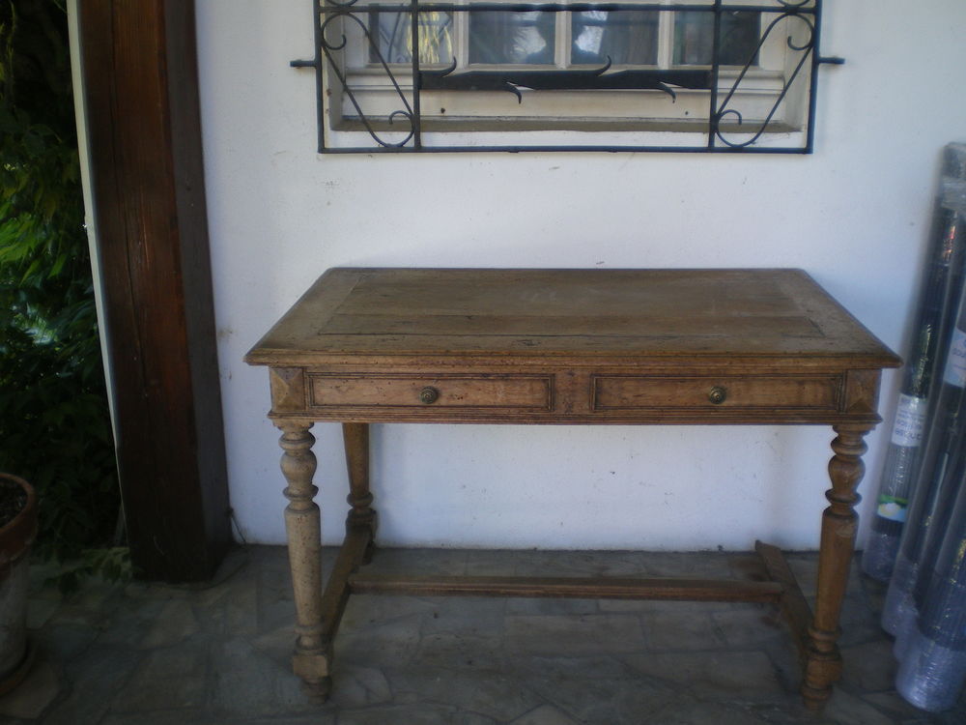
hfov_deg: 51.4
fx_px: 1005
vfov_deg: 39.7
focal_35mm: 36
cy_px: 362
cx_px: 483
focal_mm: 6.3
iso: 125
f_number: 3.1
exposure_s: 1/50
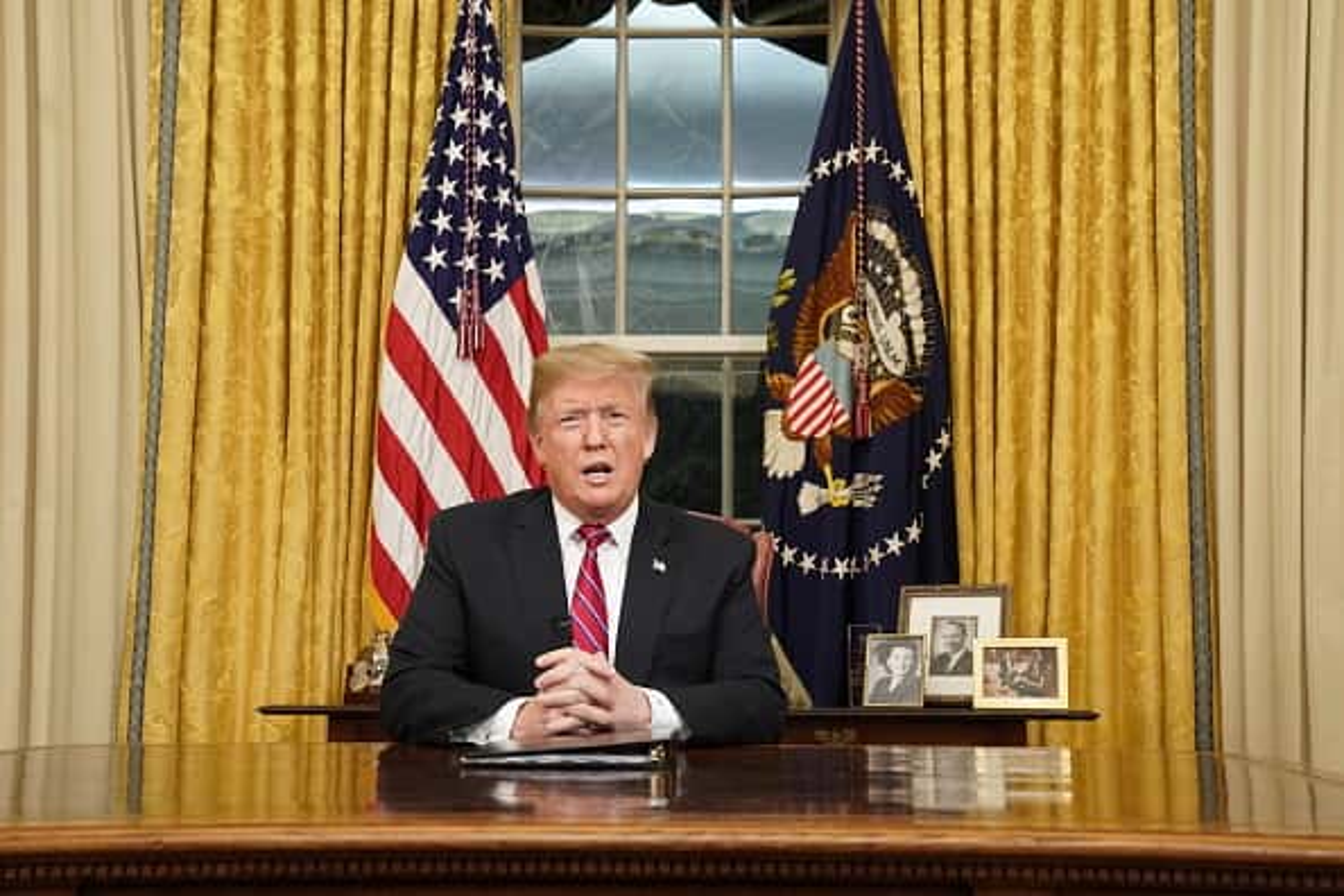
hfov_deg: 40.3
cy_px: 448
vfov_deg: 27.5
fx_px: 1829
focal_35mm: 49
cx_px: 672
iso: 5000
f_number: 5.6
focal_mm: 49
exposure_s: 1/80
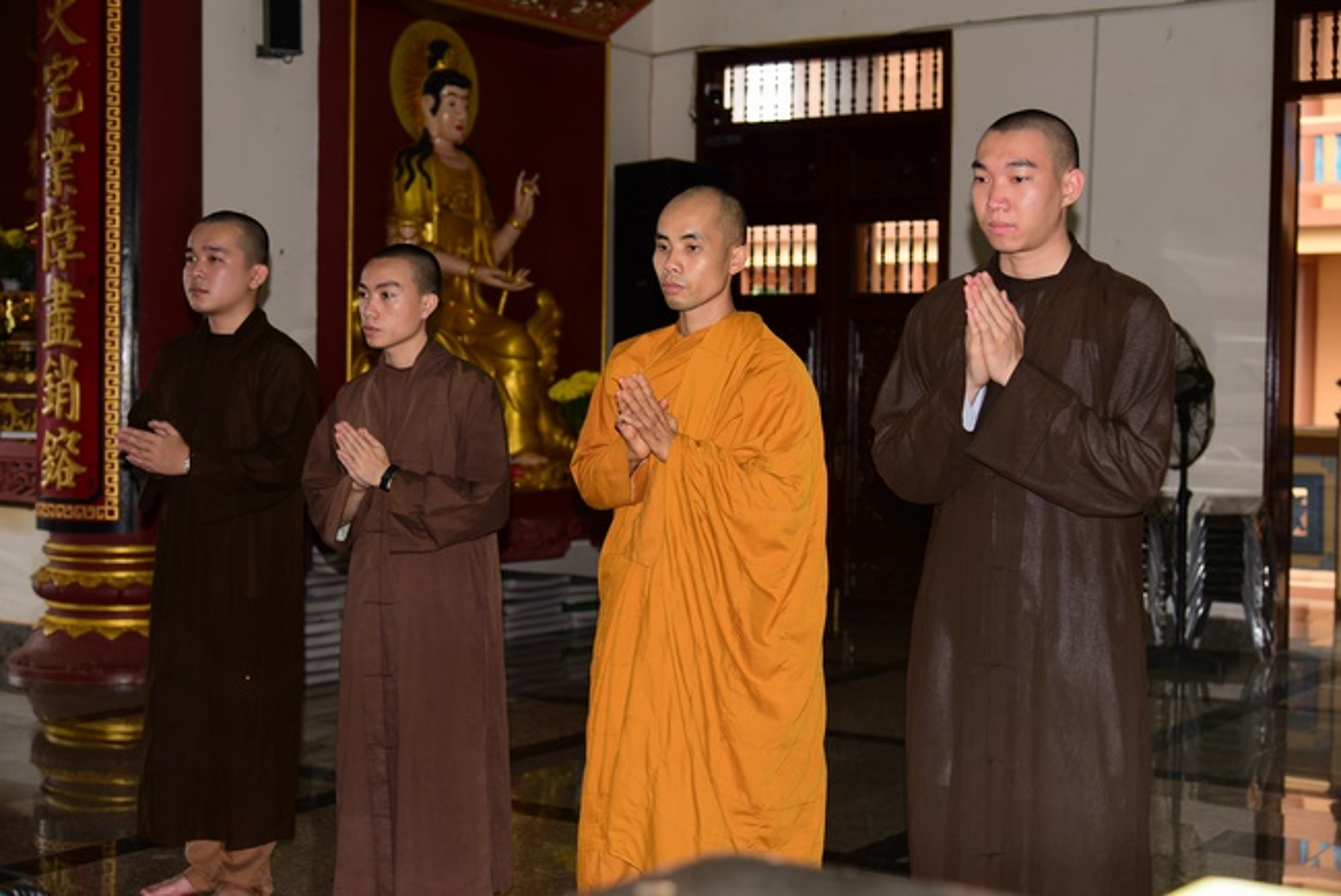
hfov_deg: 39.6
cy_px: 448
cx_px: 670
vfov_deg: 27.0
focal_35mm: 50
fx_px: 1863
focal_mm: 50
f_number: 4
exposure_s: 1/60
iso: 320
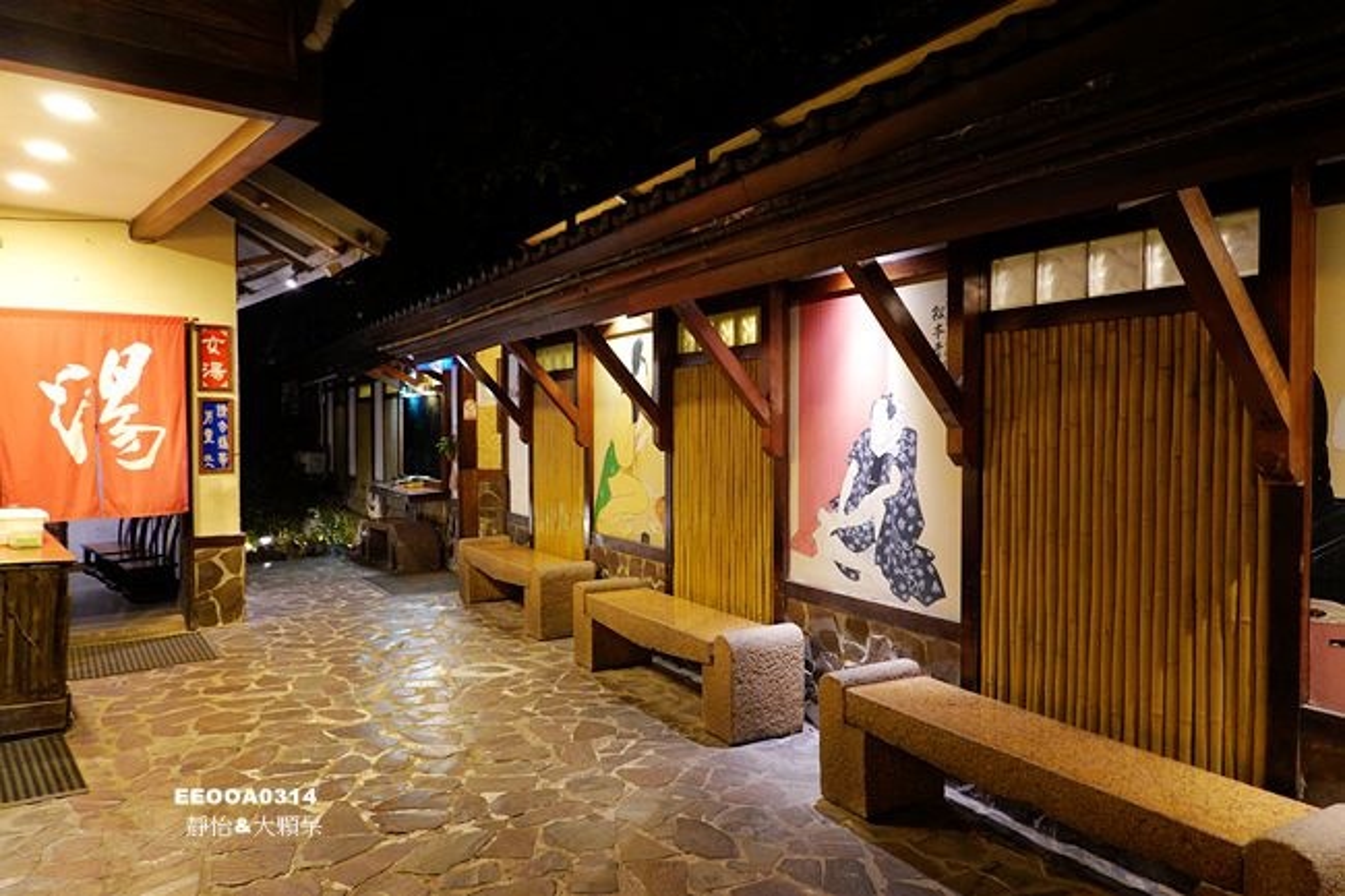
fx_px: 896
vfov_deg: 53.1
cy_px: 448
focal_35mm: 24
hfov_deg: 73.8
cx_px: 672
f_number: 2.8
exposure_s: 1/10
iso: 800
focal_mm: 9
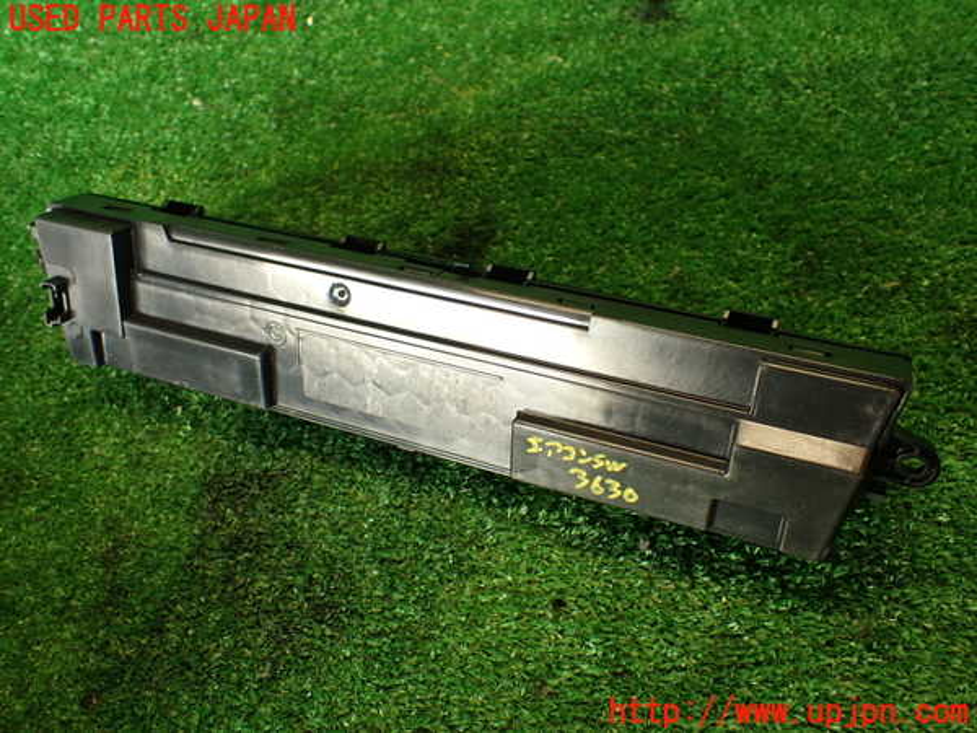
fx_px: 903
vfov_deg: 44.2
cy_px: 366
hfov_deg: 56.8
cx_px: 488
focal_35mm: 32
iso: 200
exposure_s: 1/40
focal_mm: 5.79
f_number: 2.4
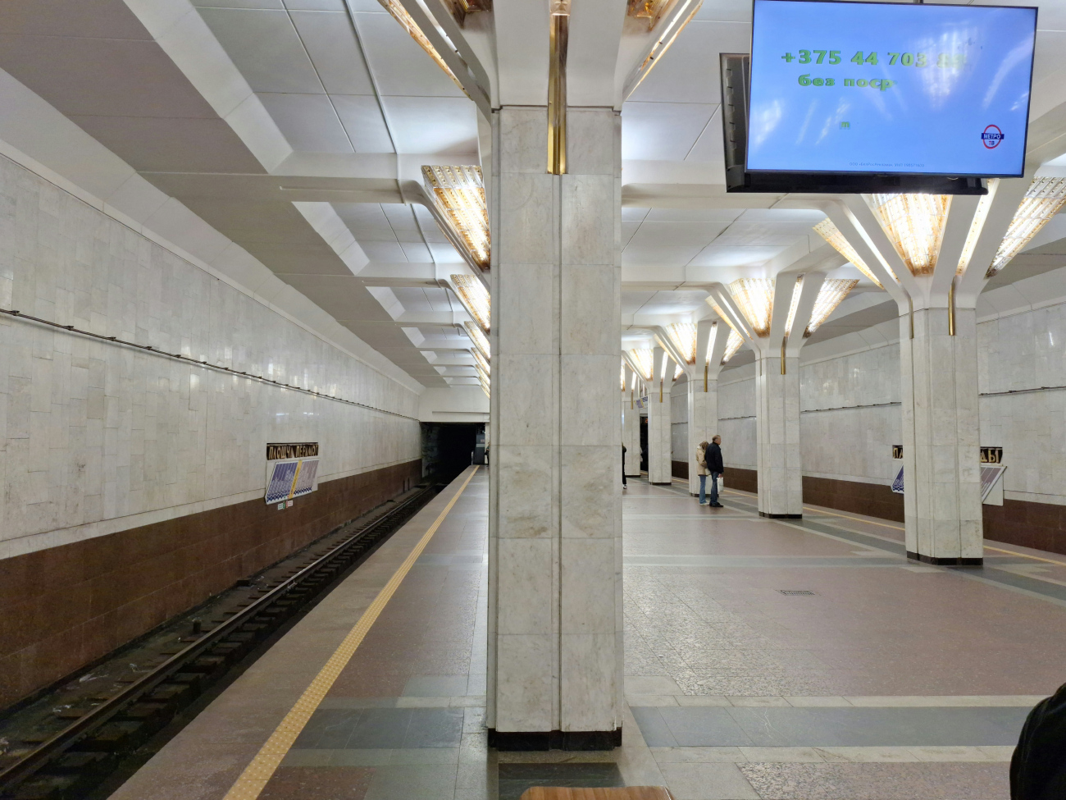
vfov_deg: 58.9
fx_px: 708
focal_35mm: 23
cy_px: 400
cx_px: 533
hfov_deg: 73.9
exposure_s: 1/100
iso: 80
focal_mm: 5.54
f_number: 1.8
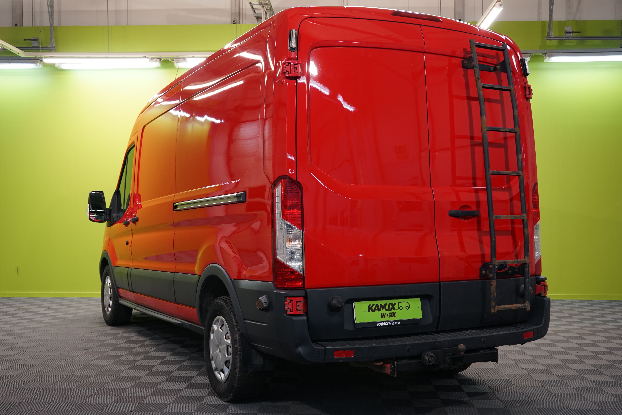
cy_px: 208
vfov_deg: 33.4
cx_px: 311
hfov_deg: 48.5
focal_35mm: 40
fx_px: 691
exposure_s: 1/25
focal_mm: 40
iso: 640
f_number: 6.3
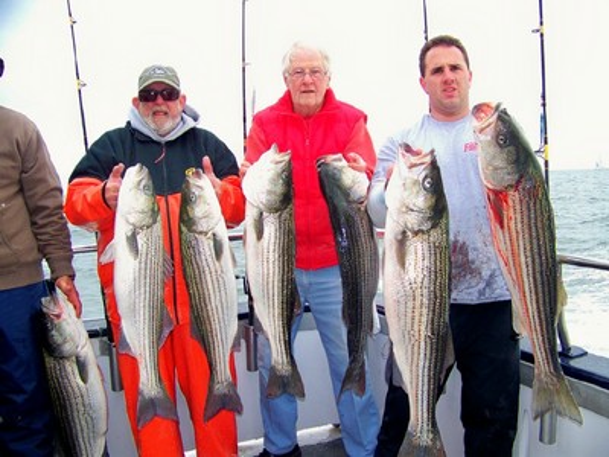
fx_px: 633
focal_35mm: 36
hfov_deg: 51.4
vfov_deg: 39.7
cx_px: 304
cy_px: 228
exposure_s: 1/320
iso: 64
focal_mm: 5.85
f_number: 2.8
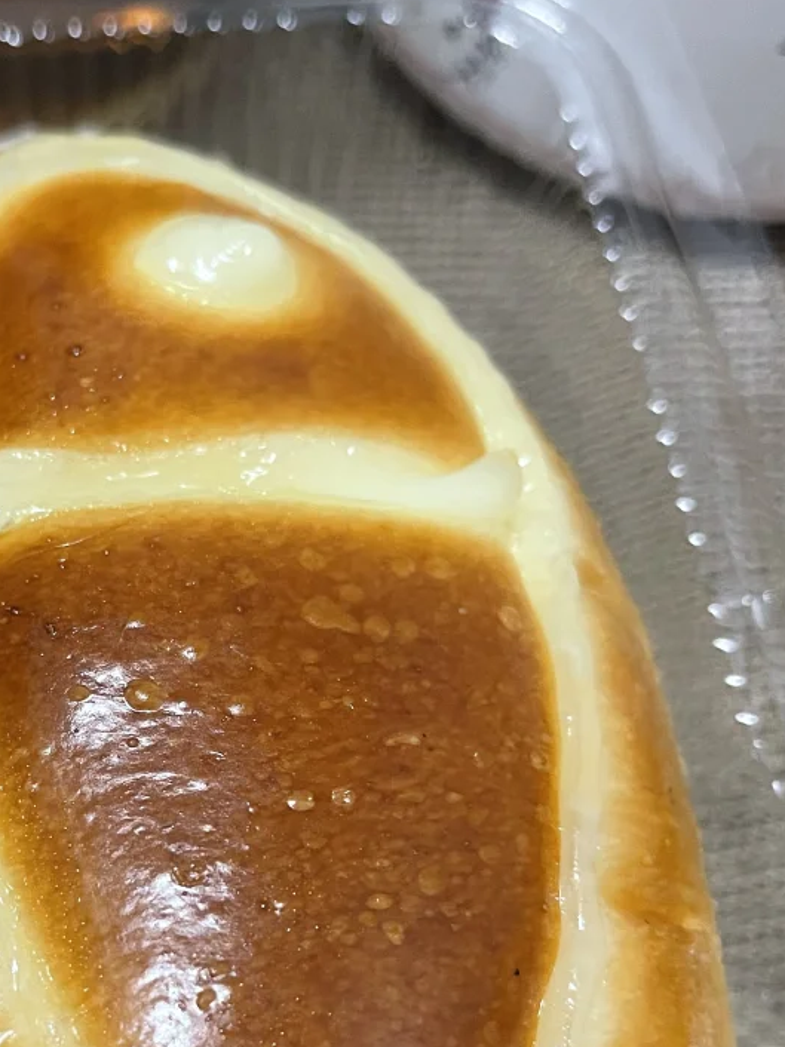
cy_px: 731
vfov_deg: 36.9
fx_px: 1543
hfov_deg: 27.7
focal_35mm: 51
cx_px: 110
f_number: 1.6
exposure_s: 1/60
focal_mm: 5.1
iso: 500
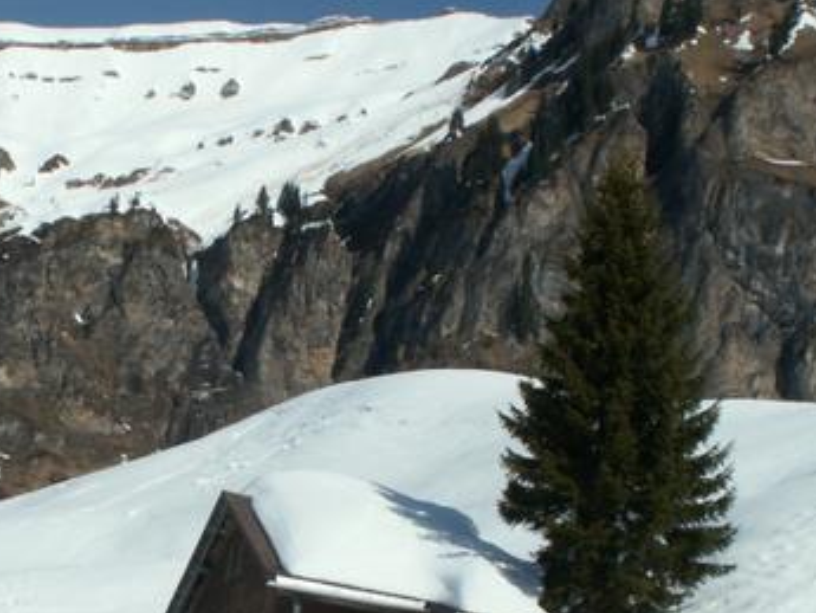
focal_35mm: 113
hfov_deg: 17.3
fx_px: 2665
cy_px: 511
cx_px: 227
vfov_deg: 13.0
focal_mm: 10.15
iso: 50
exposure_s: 1/320
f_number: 8
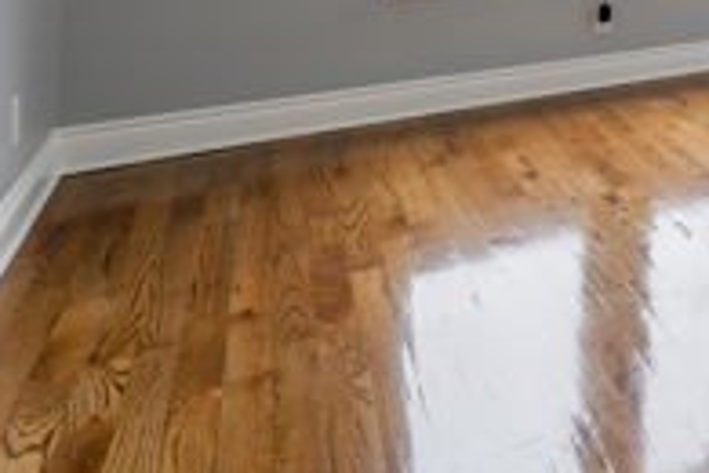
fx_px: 847
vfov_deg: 25.6
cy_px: -182
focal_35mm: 43
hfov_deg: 34.8
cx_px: 876
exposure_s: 1/50
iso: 640
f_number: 7.1
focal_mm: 14
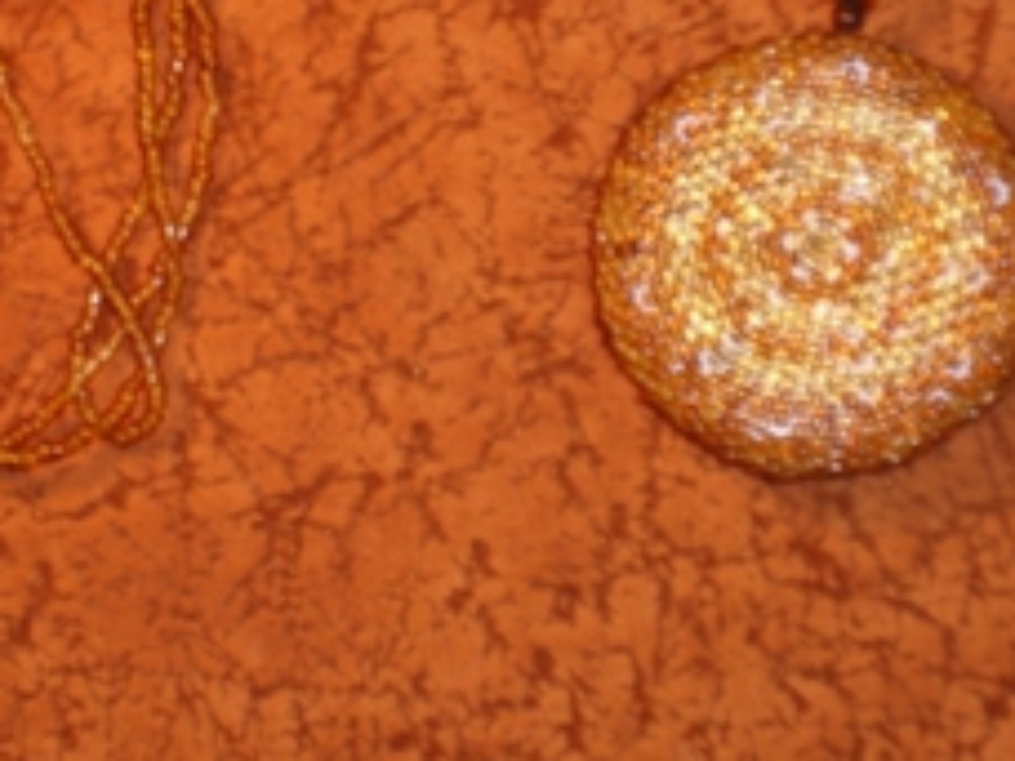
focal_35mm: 158
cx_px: 463
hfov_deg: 12.5
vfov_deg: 9.4
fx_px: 4633
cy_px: 76
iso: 50
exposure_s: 1/60
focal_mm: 13.39
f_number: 4.3
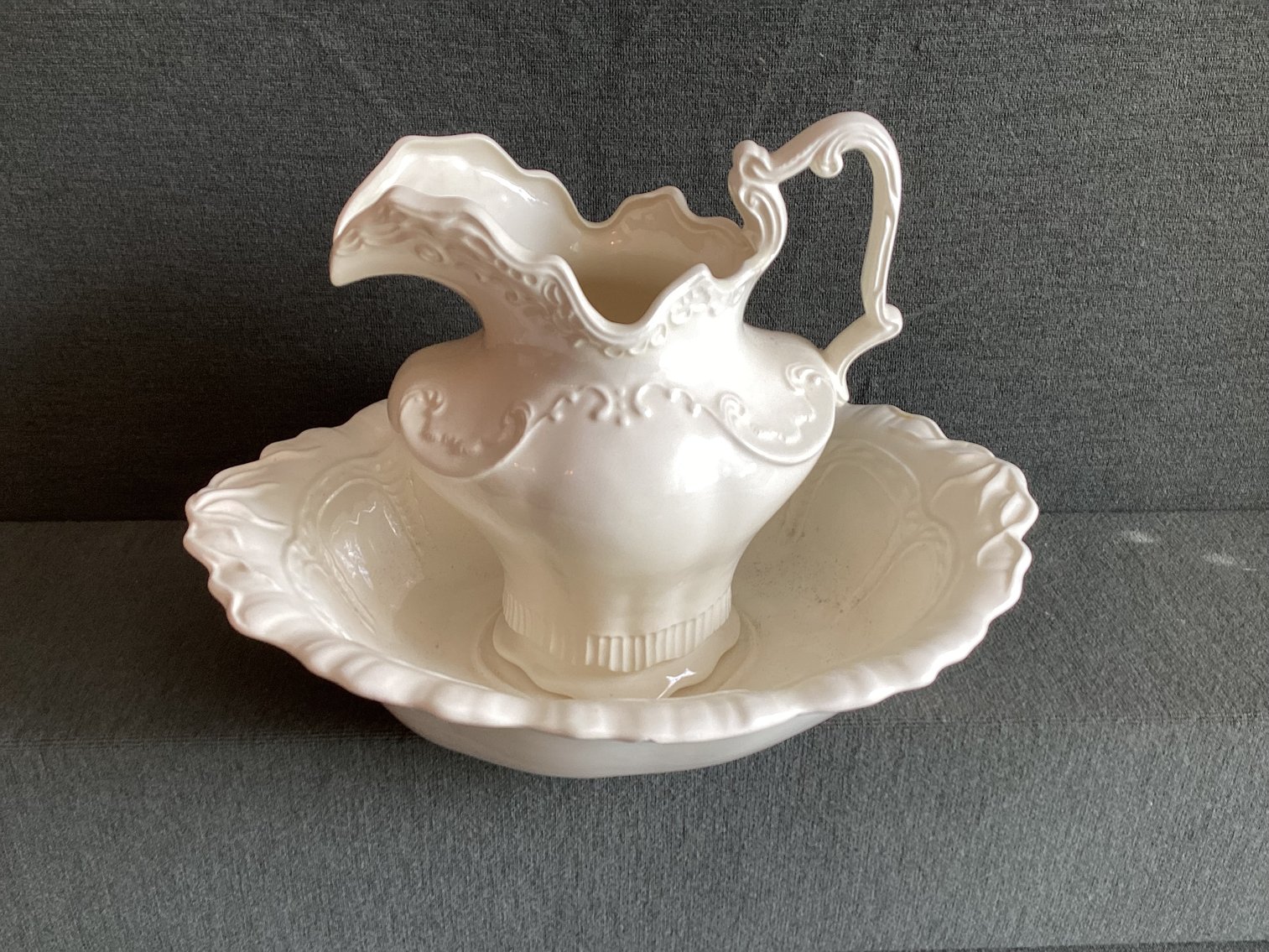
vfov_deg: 45.4
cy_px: 476
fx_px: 1137
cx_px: 634
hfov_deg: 58.3
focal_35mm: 31
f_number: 2.4
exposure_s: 1/50
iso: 50
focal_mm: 3.3
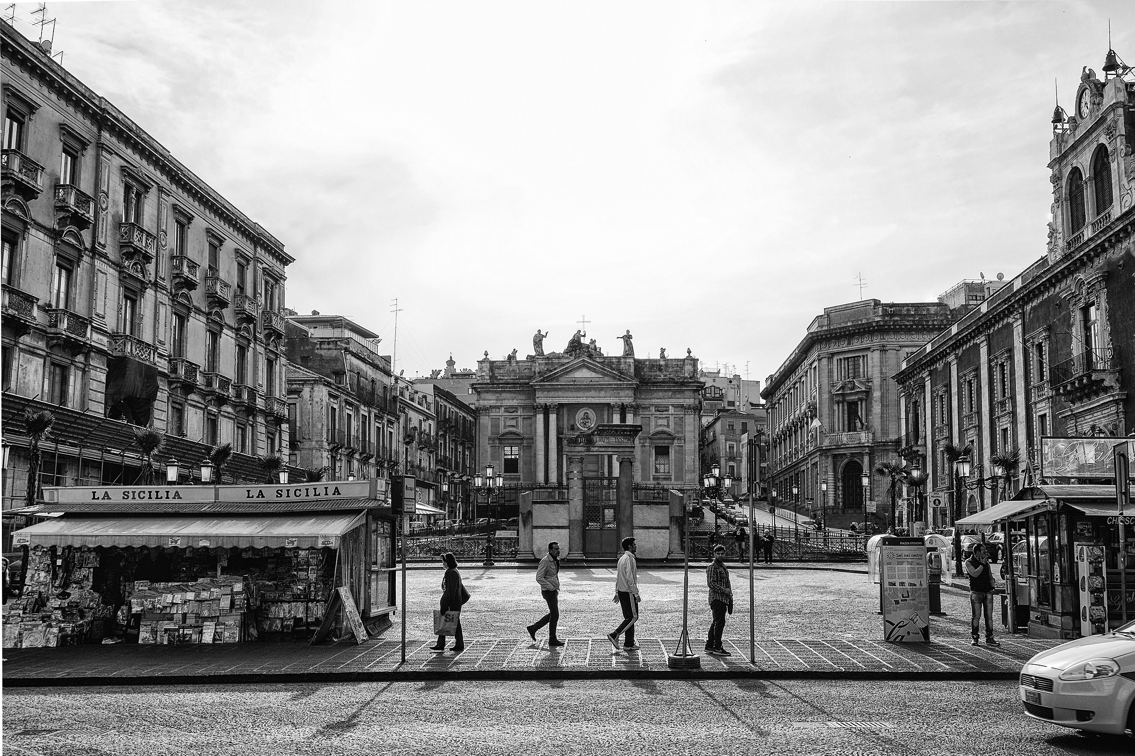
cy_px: 378
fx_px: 1009
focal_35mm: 32
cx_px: 568
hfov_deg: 58.7
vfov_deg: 41.1
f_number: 13
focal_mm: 21.4
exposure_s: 1/180
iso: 200
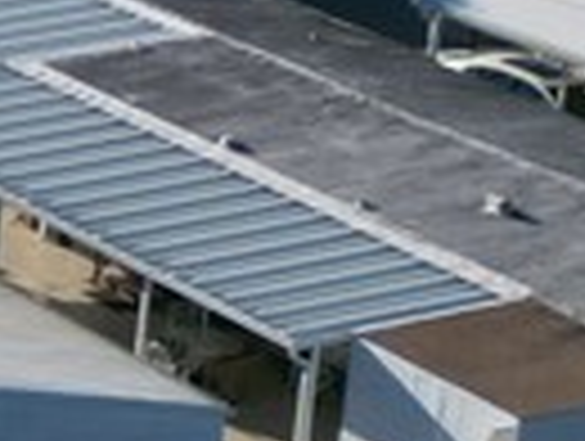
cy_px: -536
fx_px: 3200
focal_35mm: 189
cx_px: -1665
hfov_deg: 7.6
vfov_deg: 7.5
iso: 120
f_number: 1.7
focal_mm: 6.72
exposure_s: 1/5000
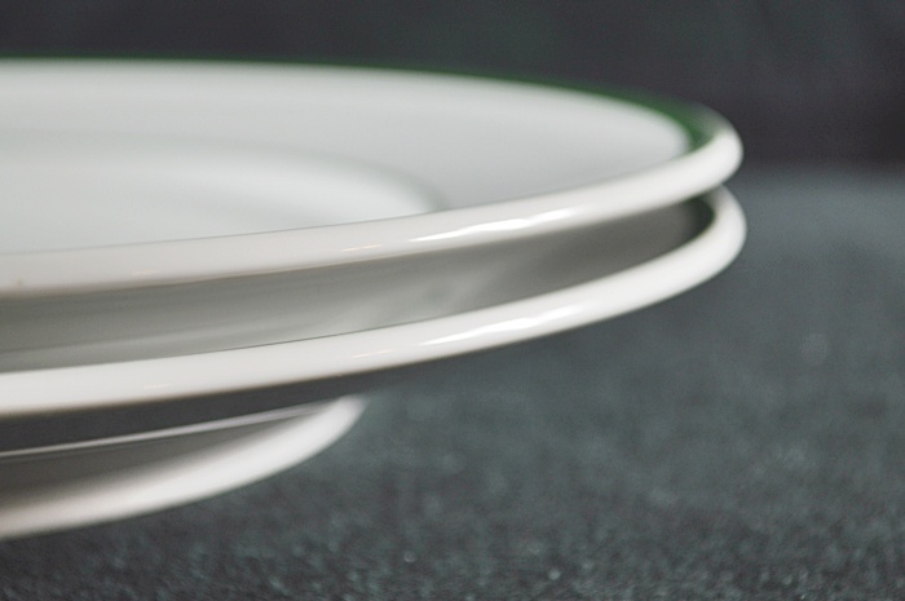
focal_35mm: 72
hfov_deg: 28.1
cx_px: 452
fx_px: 1808
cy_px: 300
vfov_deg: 18.9
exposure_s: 1/25
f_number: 5.3
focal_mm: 48
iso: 400
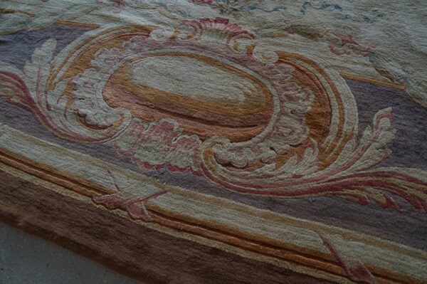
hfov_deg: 64.6
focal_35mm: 28
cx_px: 214
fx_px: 338
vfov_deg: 45.6
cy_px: 142
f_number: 4
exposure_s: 1/60
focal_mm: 19
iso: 1600
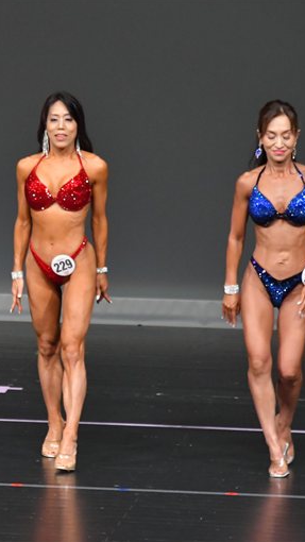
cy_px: 270
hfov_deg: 2.5
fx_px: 6856
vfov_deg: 4.5
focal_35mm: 477
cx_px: -70
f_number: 5.6
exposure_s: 1/400
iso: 4000
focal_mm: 200
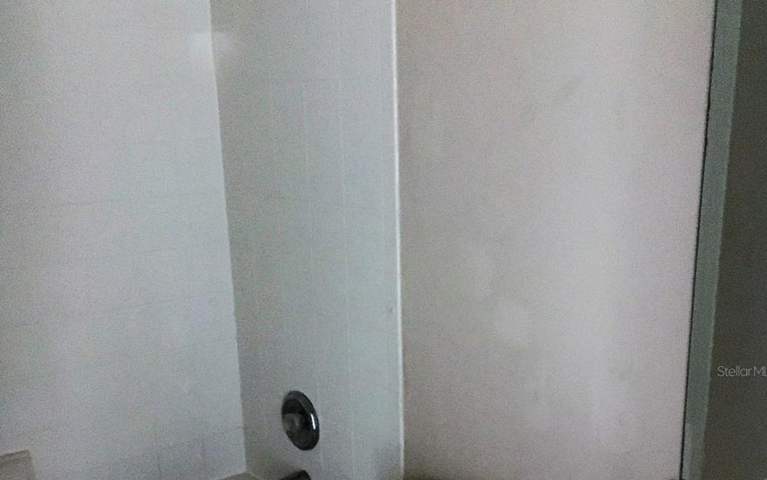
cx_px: 386
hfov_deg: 47.2
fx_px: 878
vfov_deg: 30.0
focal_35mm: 42
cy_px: 371
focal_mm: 4.15
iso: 640
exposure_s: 1/15
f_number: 2.2
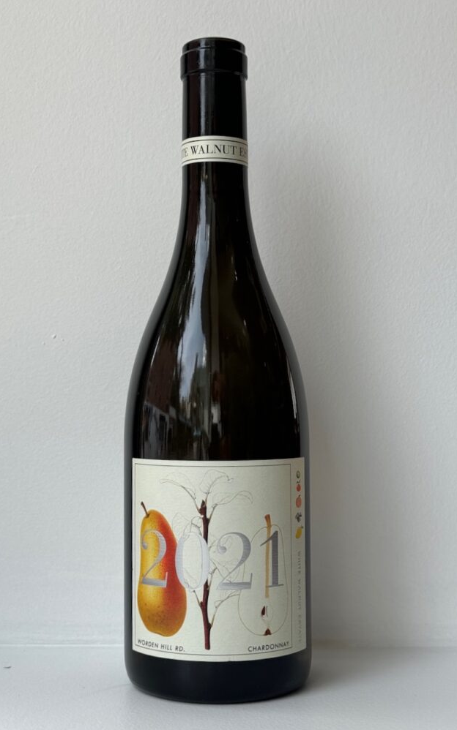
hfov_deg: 25.3
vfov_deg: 39.6
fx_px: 1016
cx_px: 213
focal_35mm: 51
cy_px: 365
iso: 64
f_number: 1.78
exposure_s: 1/402
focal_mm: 6.86
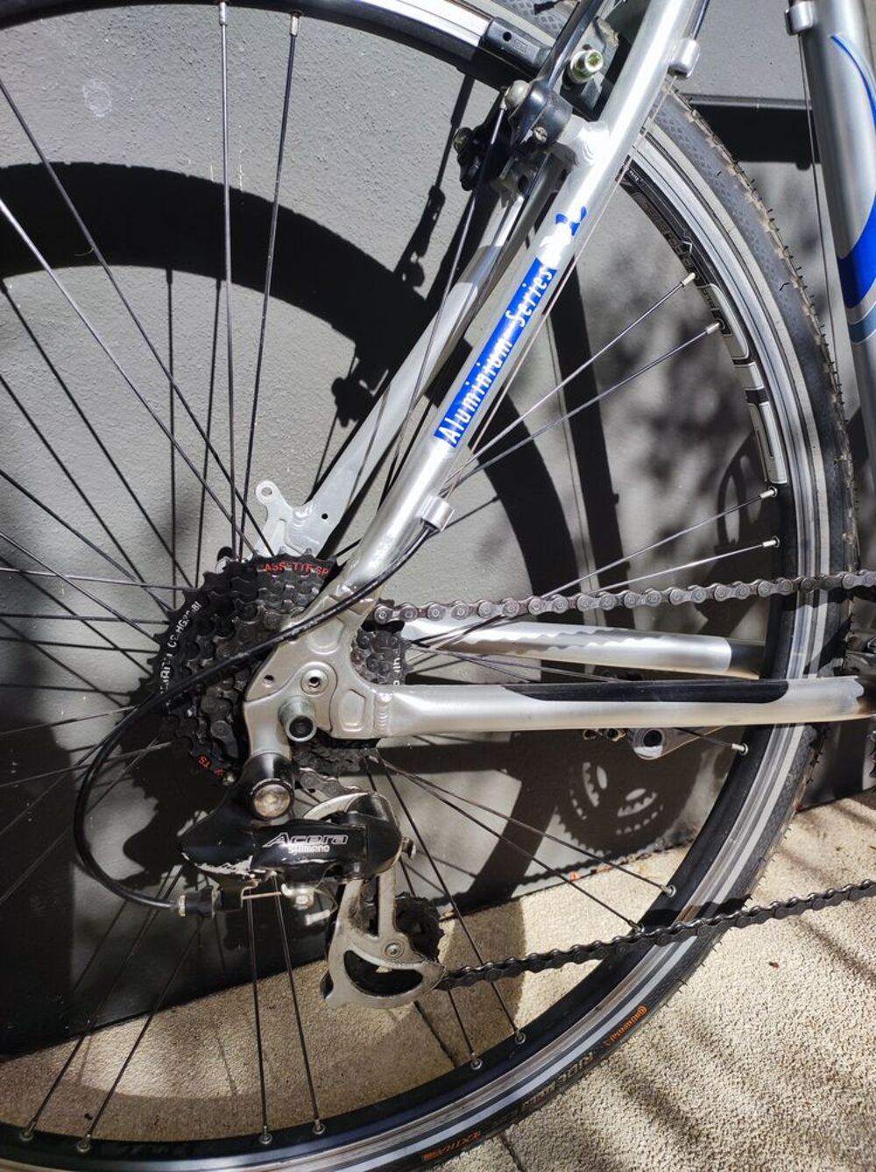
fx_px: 575
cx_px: 438
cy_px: 586
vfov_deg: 91.1
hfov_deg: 74.6
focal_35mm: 17
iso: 50
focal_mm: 4.74
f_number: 1.79
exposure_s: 1/886
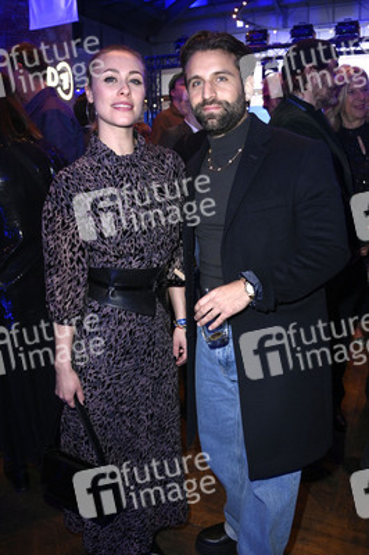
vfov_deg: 65.5
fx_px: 431
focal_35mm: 28
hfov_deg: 46.3
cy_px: 278
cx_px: 184
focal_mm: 28
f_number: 5.6
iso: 3200
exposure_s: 1/100
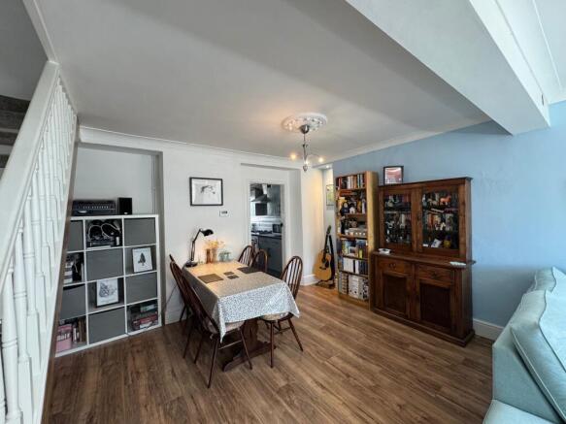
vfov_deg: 85.7
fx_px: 229
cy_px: 212
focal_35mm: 14
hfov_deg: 102.1
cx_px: 283
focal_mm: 2.22
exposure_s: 1/100
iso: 200
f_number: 2.2
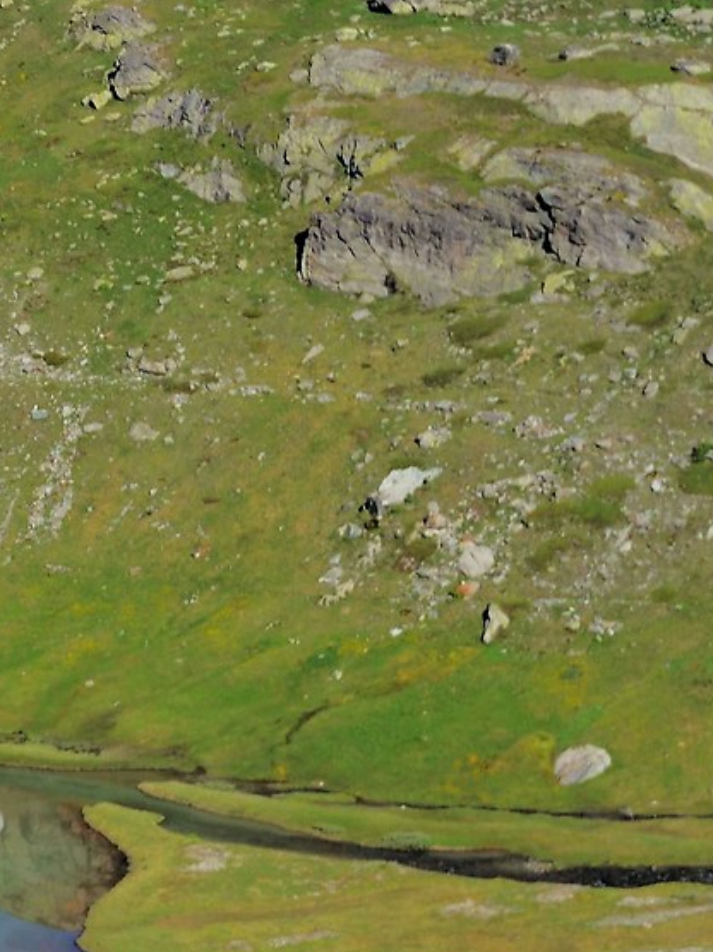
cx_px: -920
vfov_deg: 15.3
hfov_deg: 10.2
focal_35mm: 129
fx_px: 3544
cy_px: 321
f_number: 7.1
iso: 100
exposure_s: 1/160
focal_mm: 31
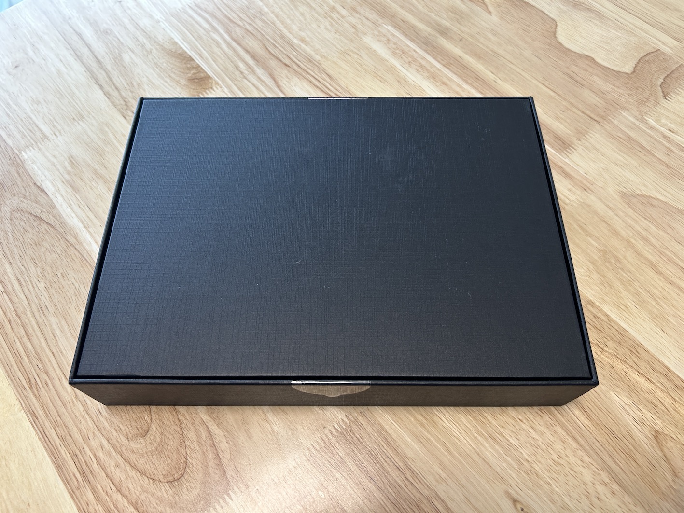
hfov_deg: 67.3
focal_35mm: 26
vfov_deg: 53.1
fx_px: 514
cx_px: 342
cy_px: 256
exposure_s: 1/60
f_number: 1.5
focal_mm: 5.7
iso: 160
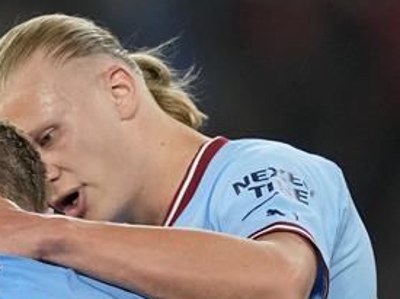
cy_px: 279
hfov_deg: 2.2
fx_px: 10499
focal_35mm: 909
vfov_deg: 1.6
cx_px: 38
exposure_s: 1/1600
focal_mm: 400
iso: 2500
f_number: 3.2
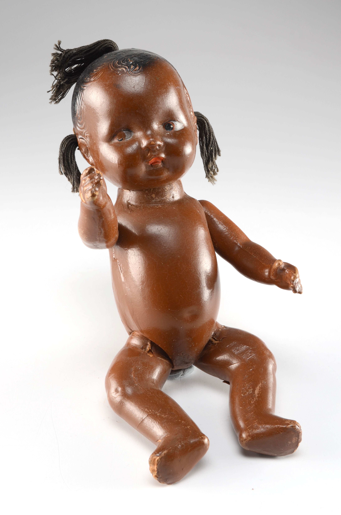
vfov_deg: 37.9
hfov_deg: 25.6
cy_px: 258
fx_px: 749
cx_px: 170
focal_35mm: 52
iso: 100
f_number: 11
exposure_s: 1/80
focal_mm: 35
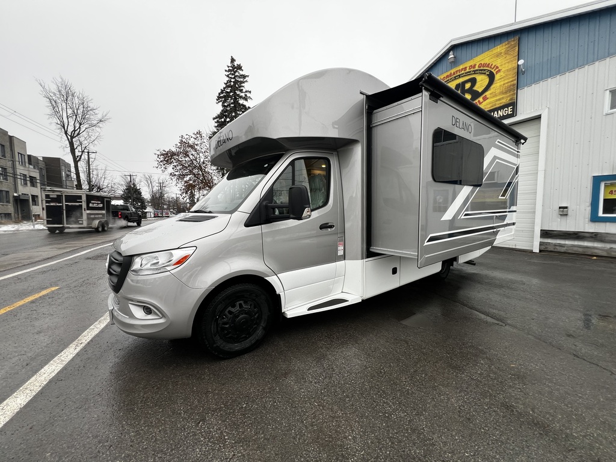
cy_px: 231
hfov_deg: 106.2
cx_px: 308
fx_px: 231
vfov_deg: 89.9
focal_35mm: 13
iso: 32
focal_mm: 1.57
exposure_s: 1/99
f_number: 1.8
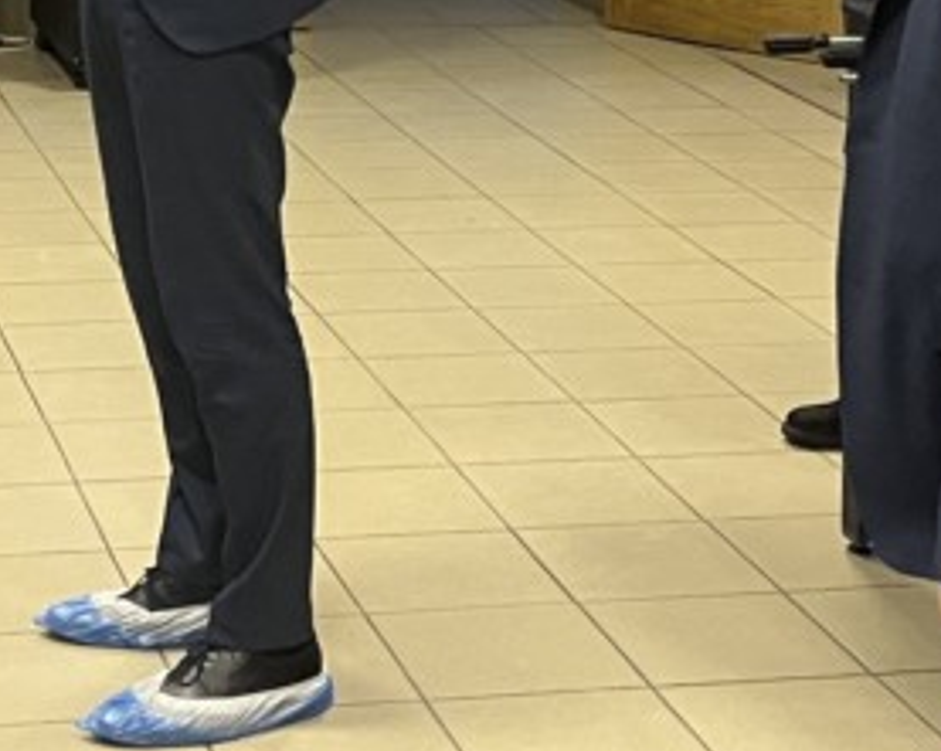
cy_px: -330
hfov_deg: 17.3
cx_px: 149
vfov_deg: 13.3
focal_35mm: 110
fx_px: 3060
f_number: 1.6
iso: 500
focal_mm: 5.1
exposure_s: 1/50
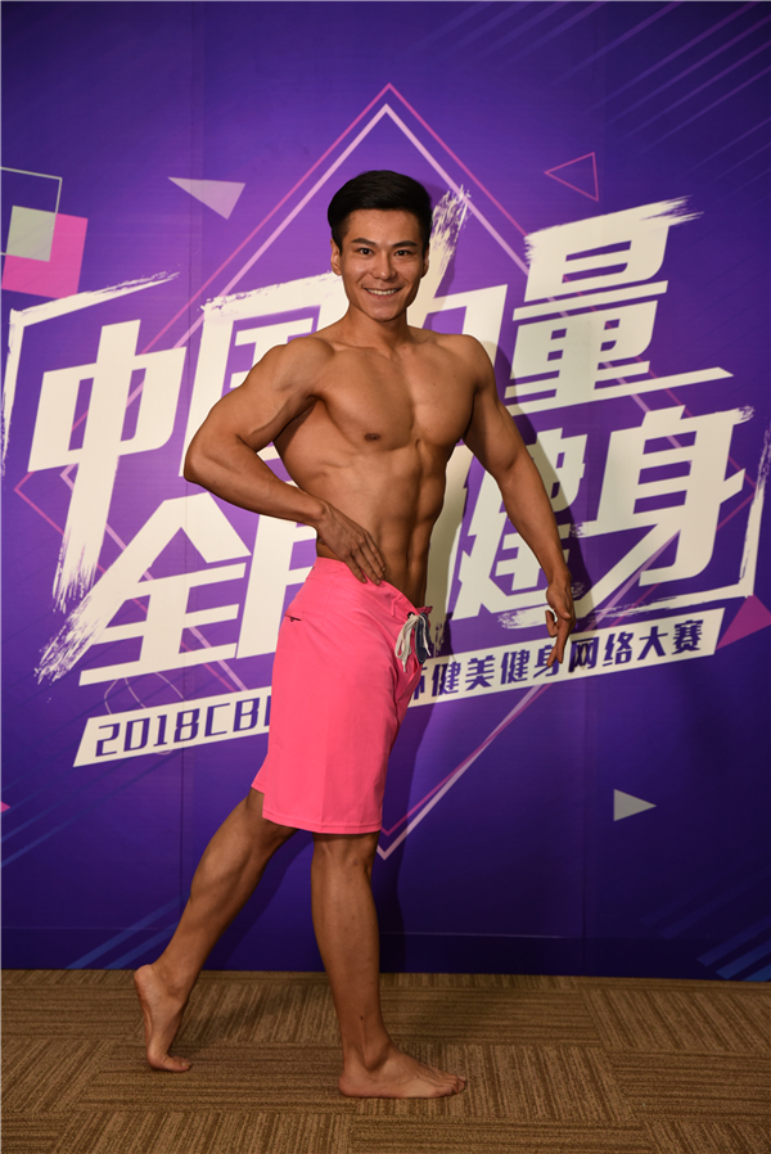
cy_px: 577
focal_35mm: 52
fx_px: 1668
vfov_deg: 38.2
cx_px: 386
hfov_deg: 26.0
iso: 800
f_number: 4
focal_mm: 52
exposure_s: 1/200
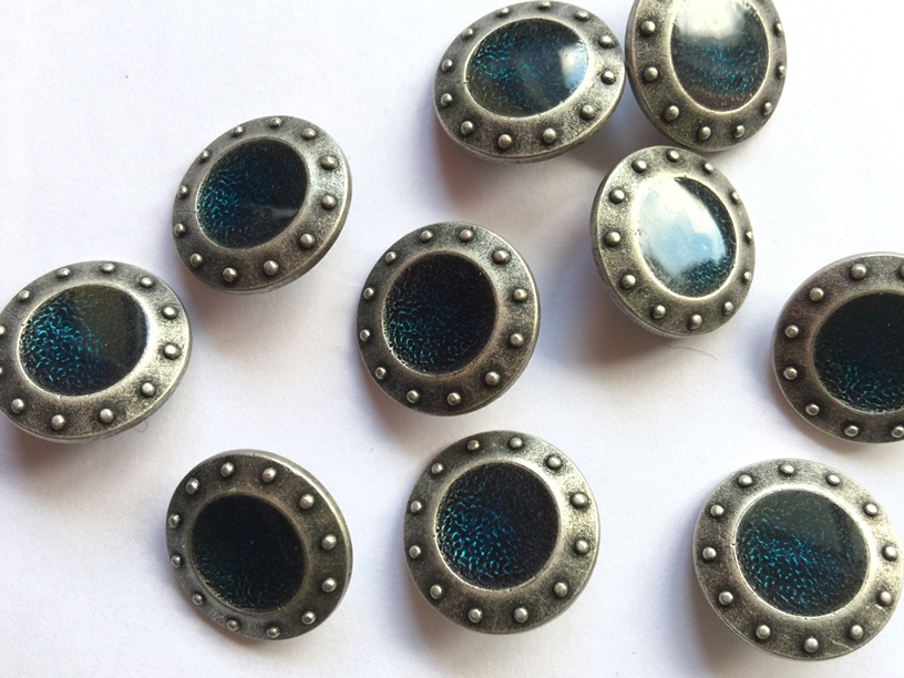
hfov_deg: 61.7
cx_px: 452
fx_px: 757
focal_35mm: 29
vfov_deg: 48.2
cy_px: 339
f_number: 2.2
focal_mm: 4.15
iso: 40
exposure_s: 1/30
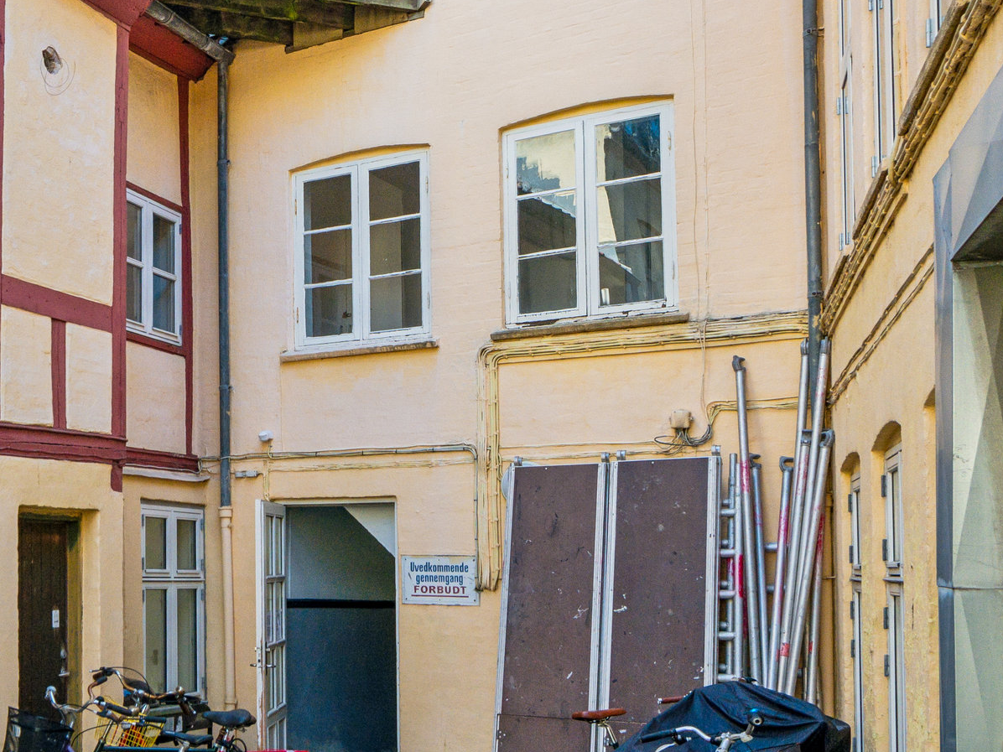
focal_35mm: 41
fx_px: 1188
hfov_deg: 39.4
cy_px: 91
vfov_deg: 33.5
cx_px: -37
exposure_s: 1/160
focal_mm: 17
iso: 800
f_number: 11
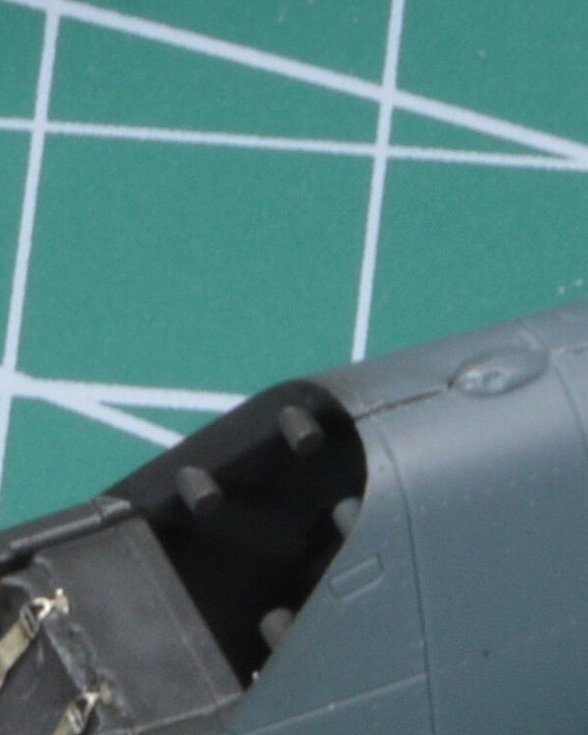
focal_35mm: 1045
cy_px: 563
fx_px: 22732
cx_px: -1044
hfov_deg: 1.5
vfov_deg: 1.9
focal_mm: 92
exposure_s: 1/13
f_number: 22
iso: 200
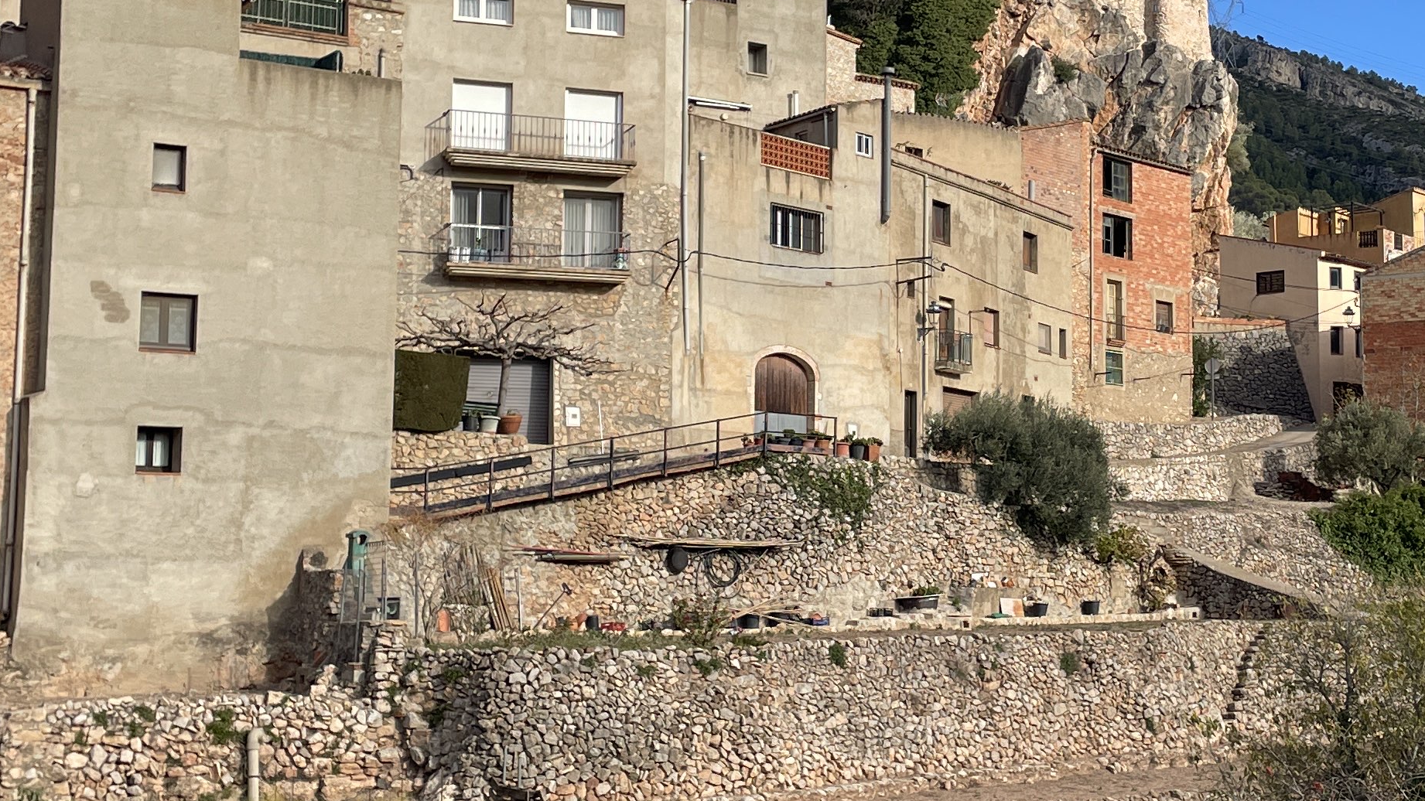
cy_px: 353
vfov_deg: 19.4
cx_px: 1013
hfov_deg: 33.4
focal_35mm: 62
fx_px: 2343
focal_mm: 4.2
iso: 32
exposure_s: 1/2451
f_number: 1.6
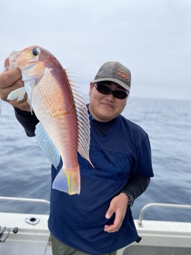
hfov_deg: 53.1
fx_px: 191
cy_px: 128
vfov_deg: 67.3
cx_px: 96
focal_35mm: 26
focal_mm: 4.25
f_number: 1.8
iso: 32
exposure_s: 1/2105
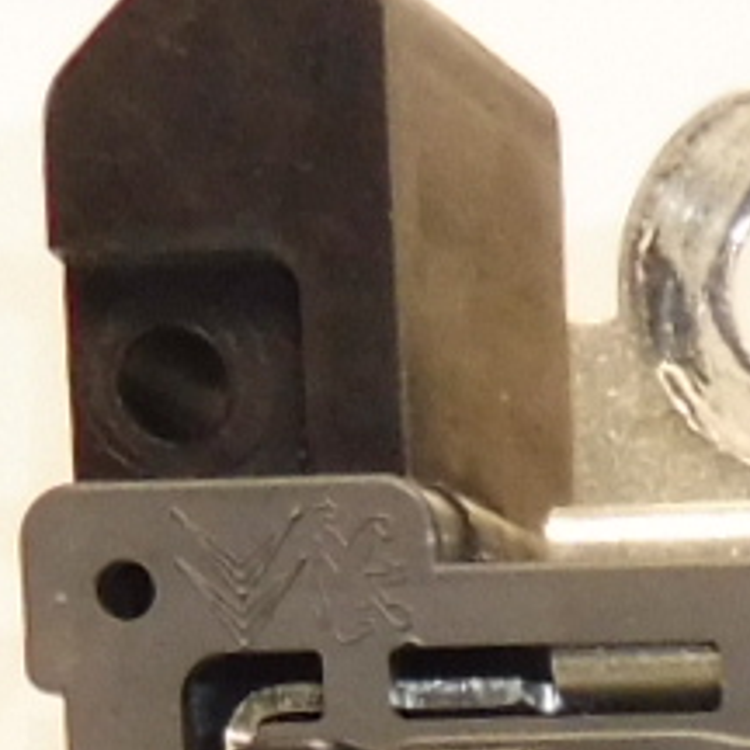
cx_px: 1983
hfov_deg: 7.9
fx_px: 4927
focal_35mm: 201
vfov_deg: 8.1
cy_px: 1767
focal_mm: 4.3
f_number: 3.5
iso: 200
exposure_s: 1/60
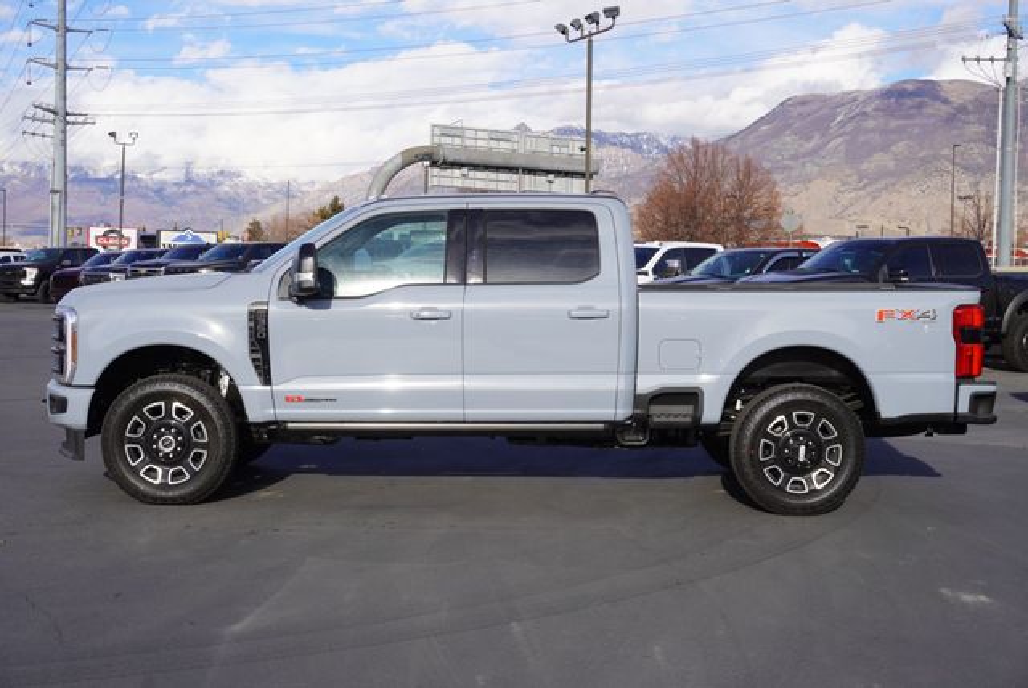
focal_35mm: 48
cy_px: 344
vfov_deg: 28.1
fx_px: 1372
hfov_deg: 41.1
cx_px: 514
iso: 100
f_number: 11
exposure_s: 1/125
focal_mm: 32
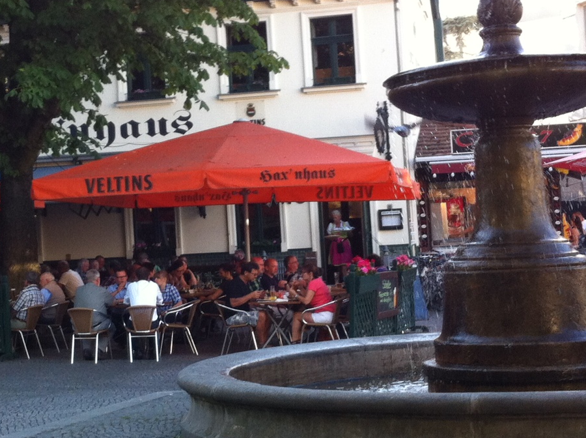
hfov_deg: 24.3
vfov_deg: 18.4
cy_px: 221
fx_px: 1352
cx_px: 195
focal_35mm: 80
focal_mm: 3.85
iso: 100
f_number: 2.8
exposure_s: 1/120
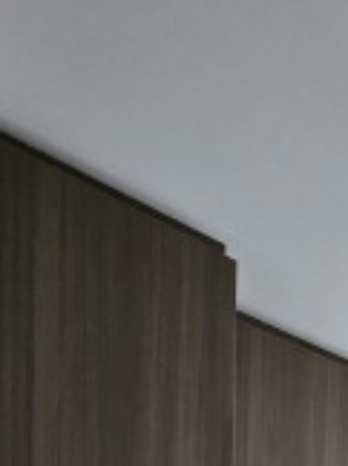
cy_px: 633
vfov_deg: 33.3
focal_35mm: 37
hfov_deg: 37.2
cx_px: 278
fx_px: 497
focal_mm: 1.7
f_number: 2.2
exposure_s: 1/50
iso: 400
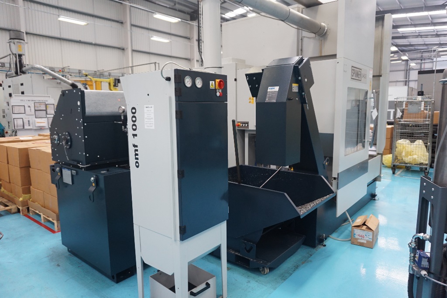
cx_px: 224
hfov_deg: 73.7
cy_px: 149
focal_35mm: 24
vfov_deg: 53.1
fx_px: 298
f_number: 4
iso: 1000
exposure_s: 1/160
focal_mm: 16
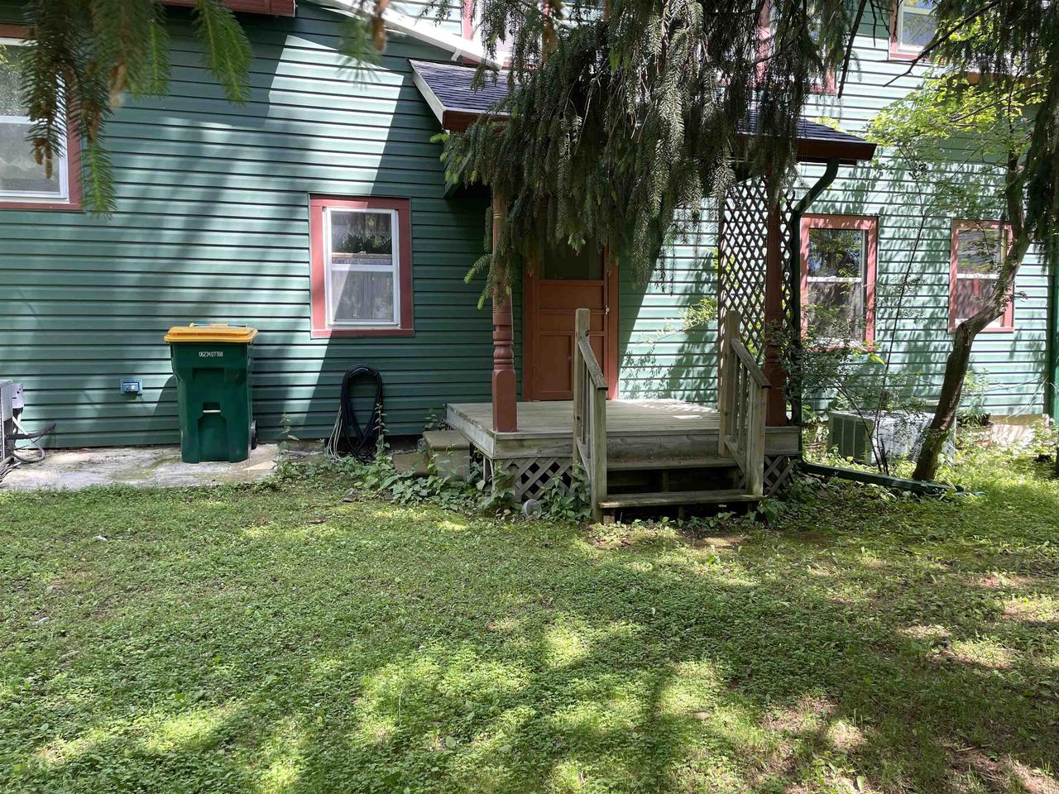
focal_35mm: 26
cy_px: 397
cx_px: 530
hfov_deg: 67.3
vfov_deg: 53.1
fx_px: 795
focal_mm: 4.2
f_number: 1.6
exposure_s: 1/158
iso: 32
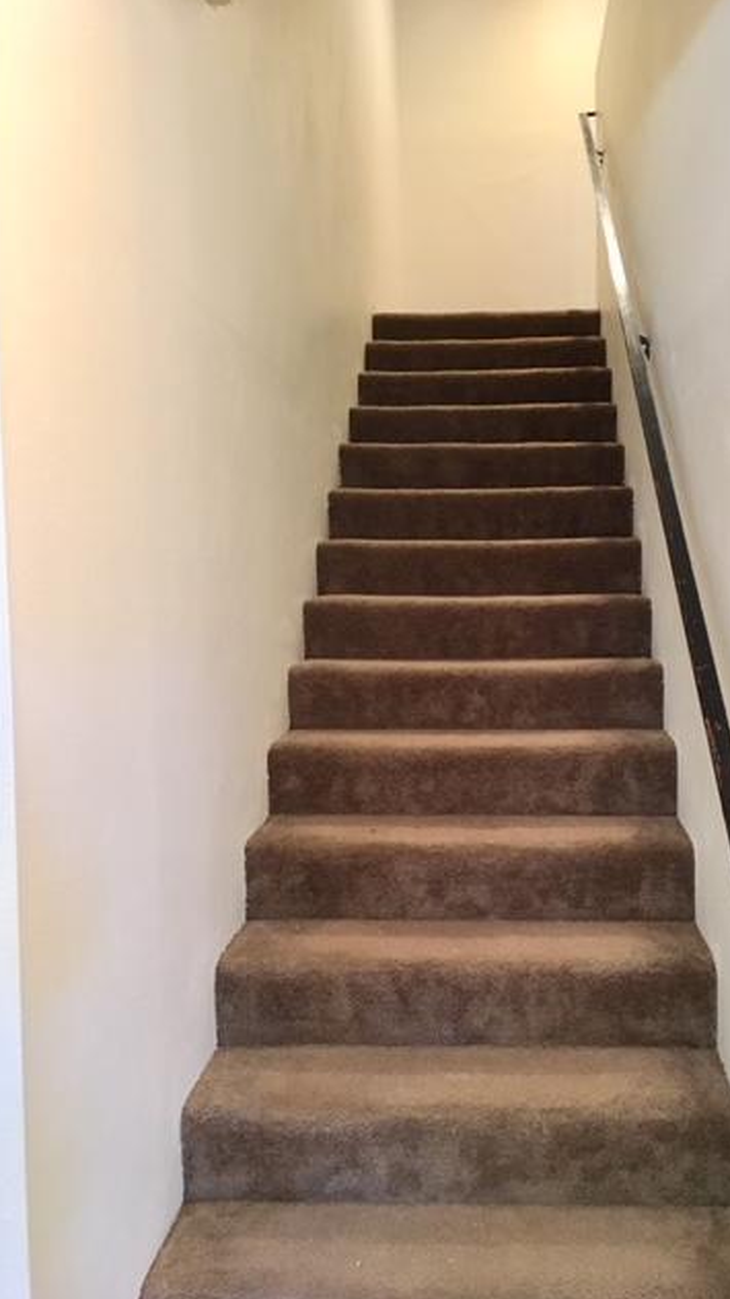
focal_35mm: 32
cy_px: 647
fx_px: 1102
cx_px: 477
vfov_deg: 61.0
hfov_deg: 36.3
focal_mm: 4.15
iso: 200
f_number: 2.2
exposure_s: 1/24
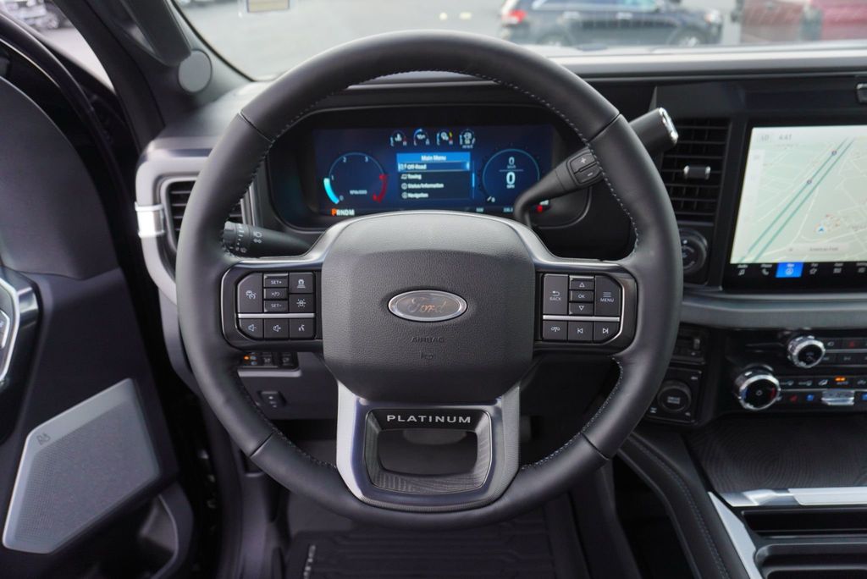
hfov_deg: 73.7
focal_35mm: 24
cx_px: 434
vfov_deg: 53.2
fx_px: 578
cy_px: 290
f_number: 4
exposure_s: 1/320
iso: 500
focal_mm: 16
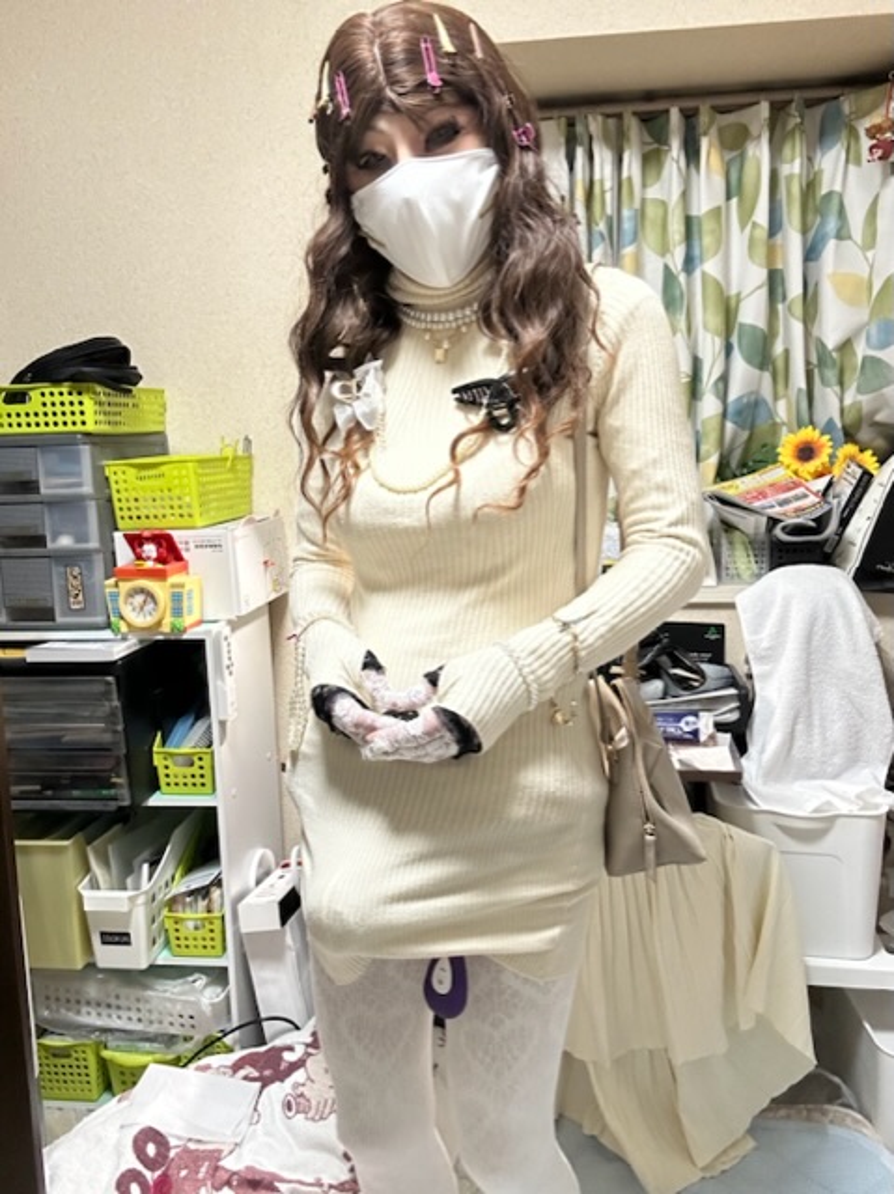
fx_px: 1034
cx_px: 447
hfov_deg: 46.7
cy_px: 597
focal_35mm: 30
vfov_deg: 60.0
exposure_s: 1/60
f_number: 1.9
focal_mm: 2.69
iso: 125
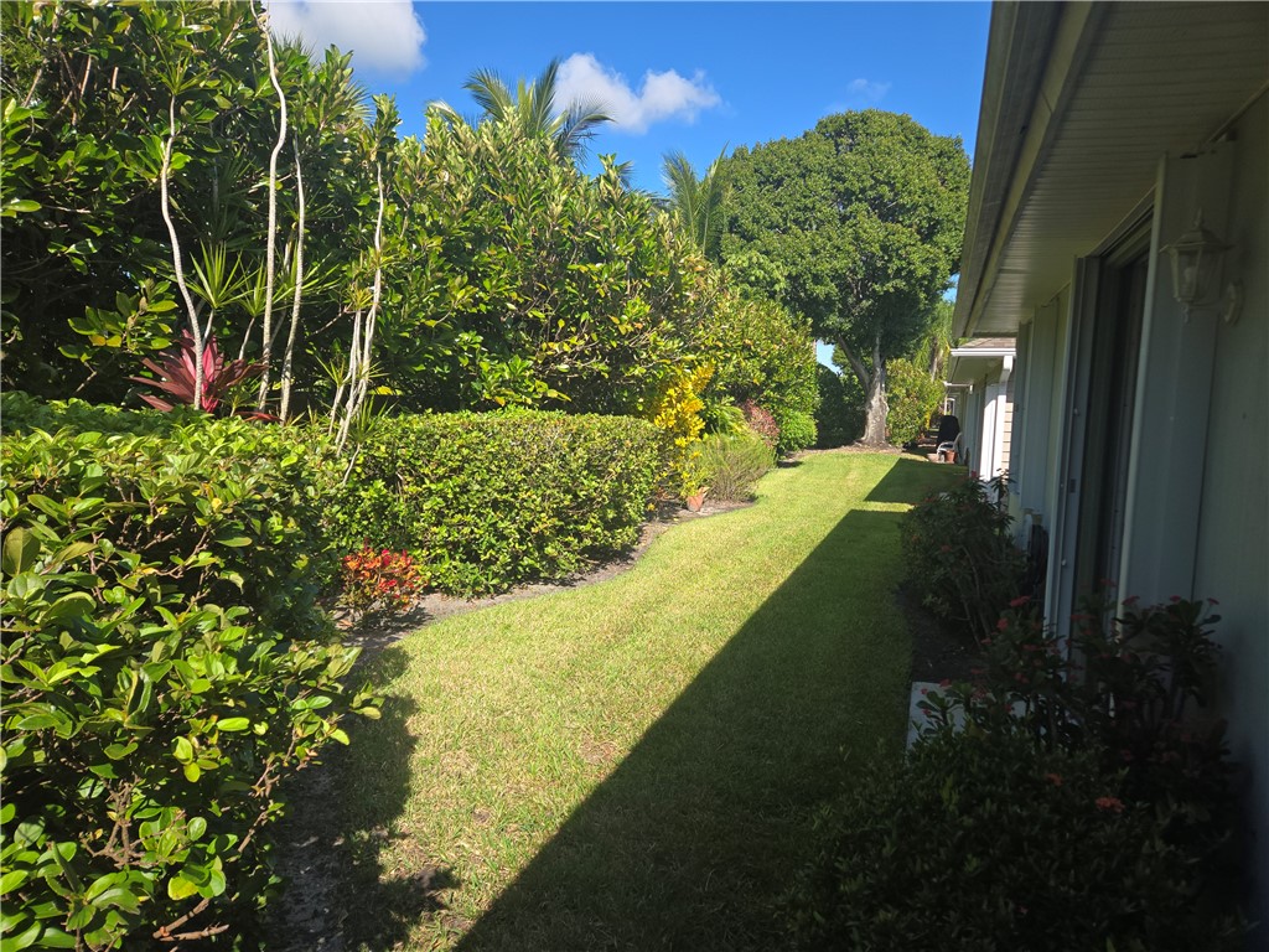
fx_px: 843
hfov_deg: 73.9
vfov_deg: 58.9
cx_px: 634
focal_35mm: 23
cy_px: 476
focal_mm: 5.4
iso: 25
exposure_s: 1/1038
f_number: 1.8
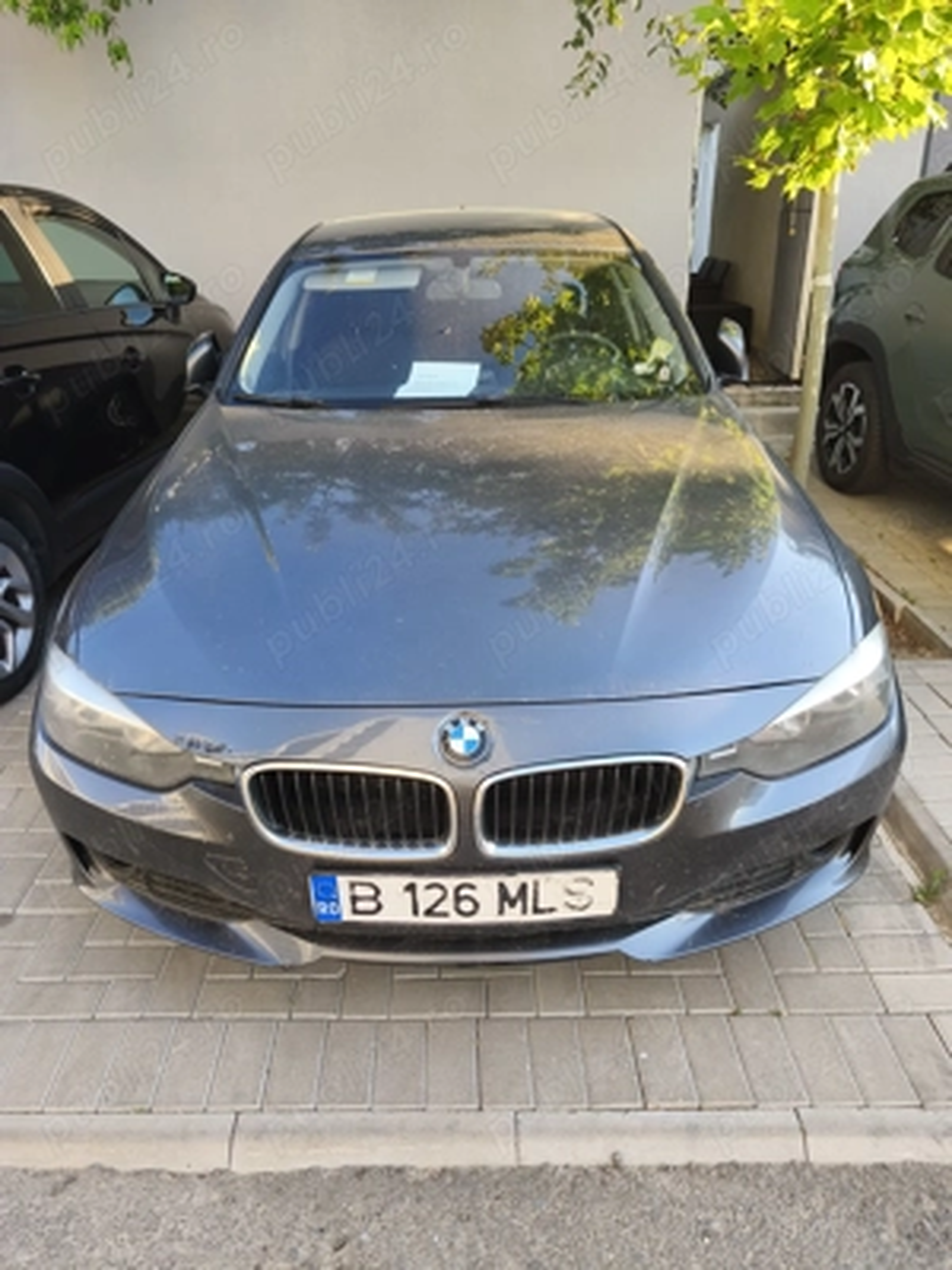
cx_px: 476
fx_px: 843
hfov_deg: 58.9
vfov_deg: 73.9
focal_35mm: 23
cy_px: 635
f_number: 1.65
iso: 80
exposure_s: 1/99.9
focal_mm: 6.18
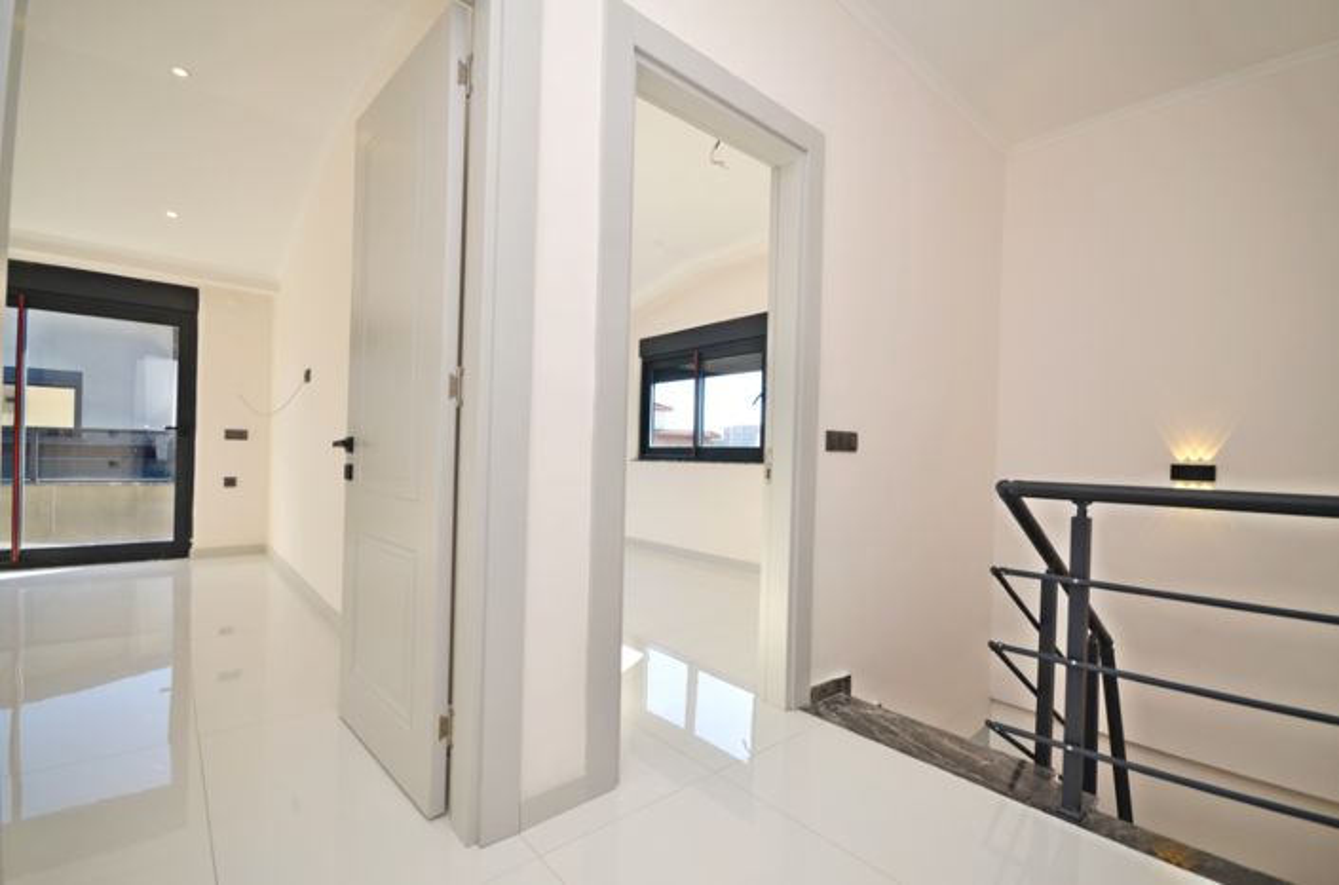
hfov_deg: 100.5
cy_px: 442
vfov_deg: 77.0
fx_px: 556
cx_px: 670
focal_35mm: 15
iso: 100
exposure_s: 1/125
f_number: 5.6
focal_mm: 10
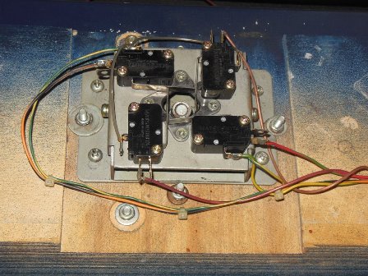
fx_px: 702
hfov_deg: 29.4
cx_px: 184
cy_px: 138
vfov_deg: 22.3
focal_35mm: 66
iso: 200
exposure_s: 1/60
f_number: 8.6
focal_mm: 11.7
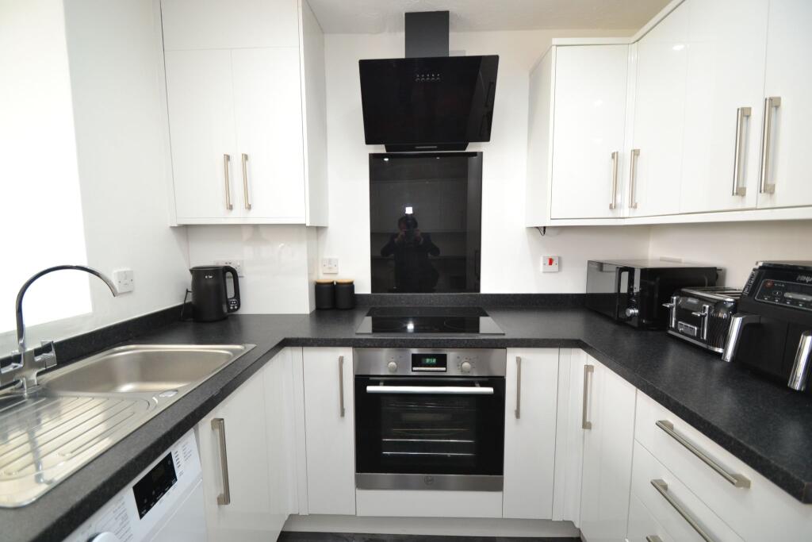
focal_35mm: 15
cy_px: 271
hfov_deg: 100.4
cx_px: 406
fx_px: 338
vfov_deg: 77.3
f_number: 3.5
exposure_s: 1/60
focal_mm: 10
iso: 1000
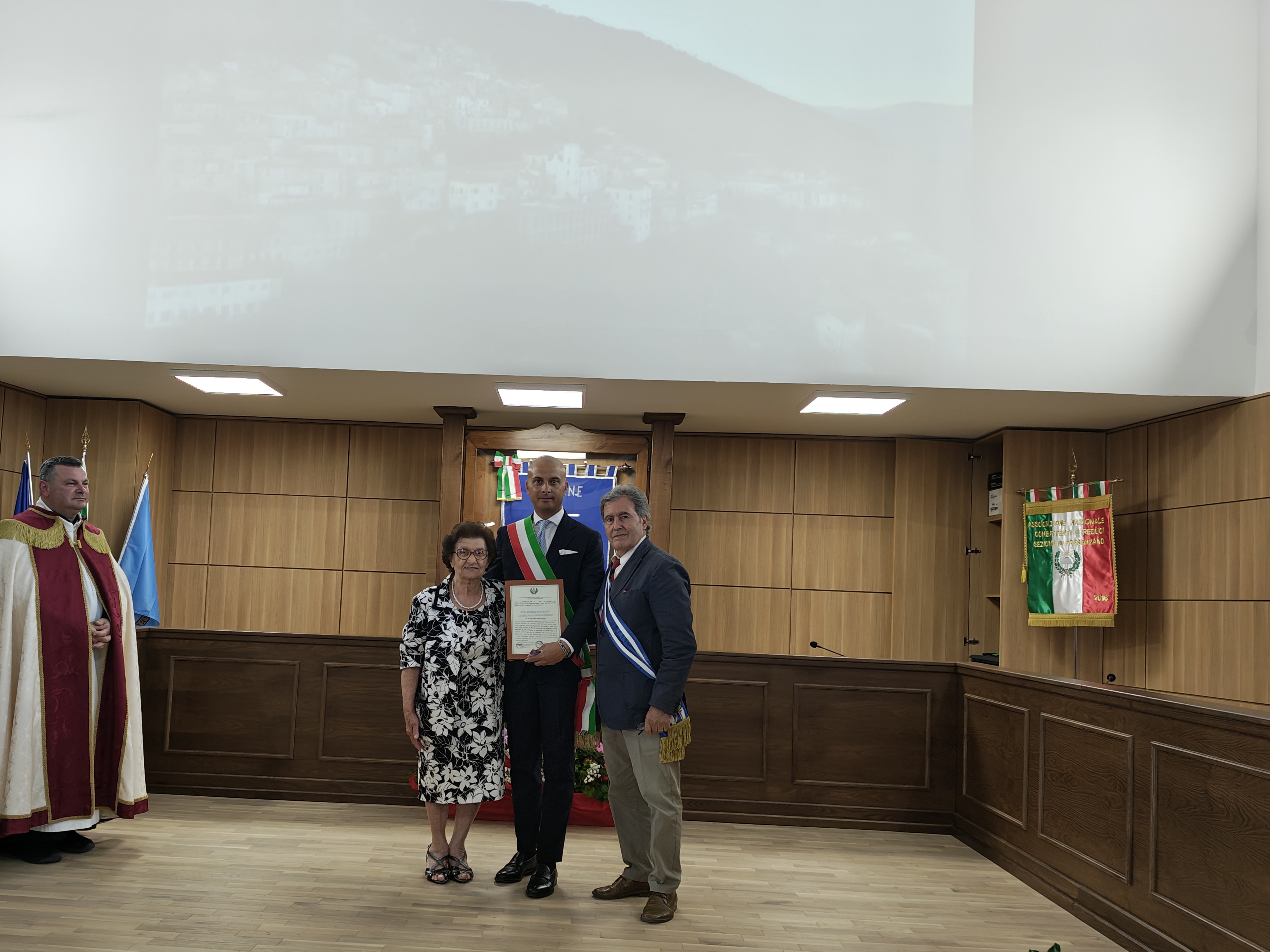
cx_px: 539
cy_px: 551
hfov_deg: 65.0
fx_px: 991
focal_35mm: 27
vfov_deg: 51.1
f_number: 1.6
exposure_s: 1/100
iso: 716
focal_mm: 6.57
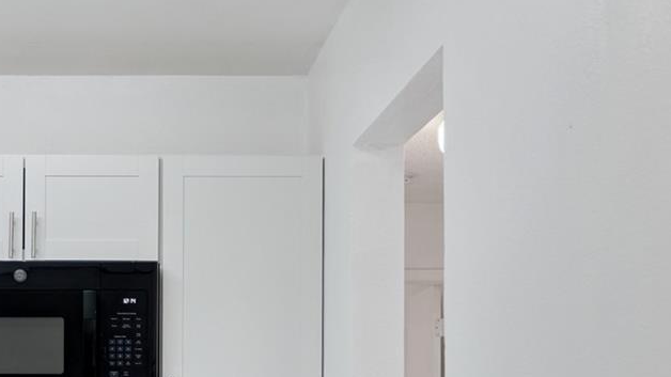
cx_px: 36
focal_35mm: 72
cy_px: 378
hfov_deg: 28.0
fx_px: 1281
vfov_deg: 16.4
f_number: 2.8
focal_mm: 18
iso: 100
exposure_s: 1/30
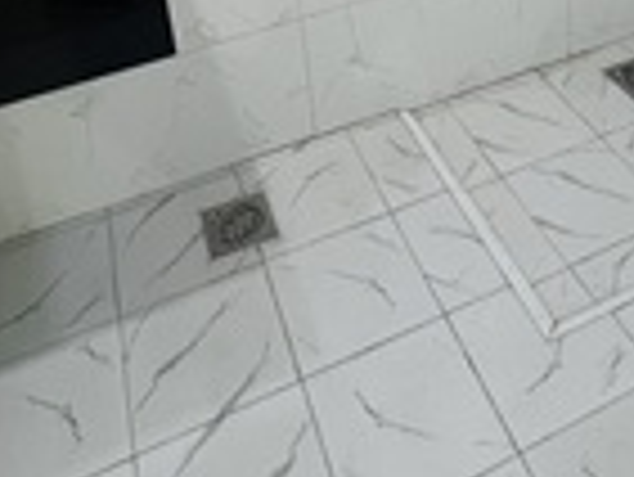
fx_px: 770
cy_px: -187
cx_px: 443
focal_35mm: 42
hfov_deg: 43.9
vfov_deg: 27.1
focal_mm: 1.57
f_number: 1.8
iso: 160
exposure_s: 1/100
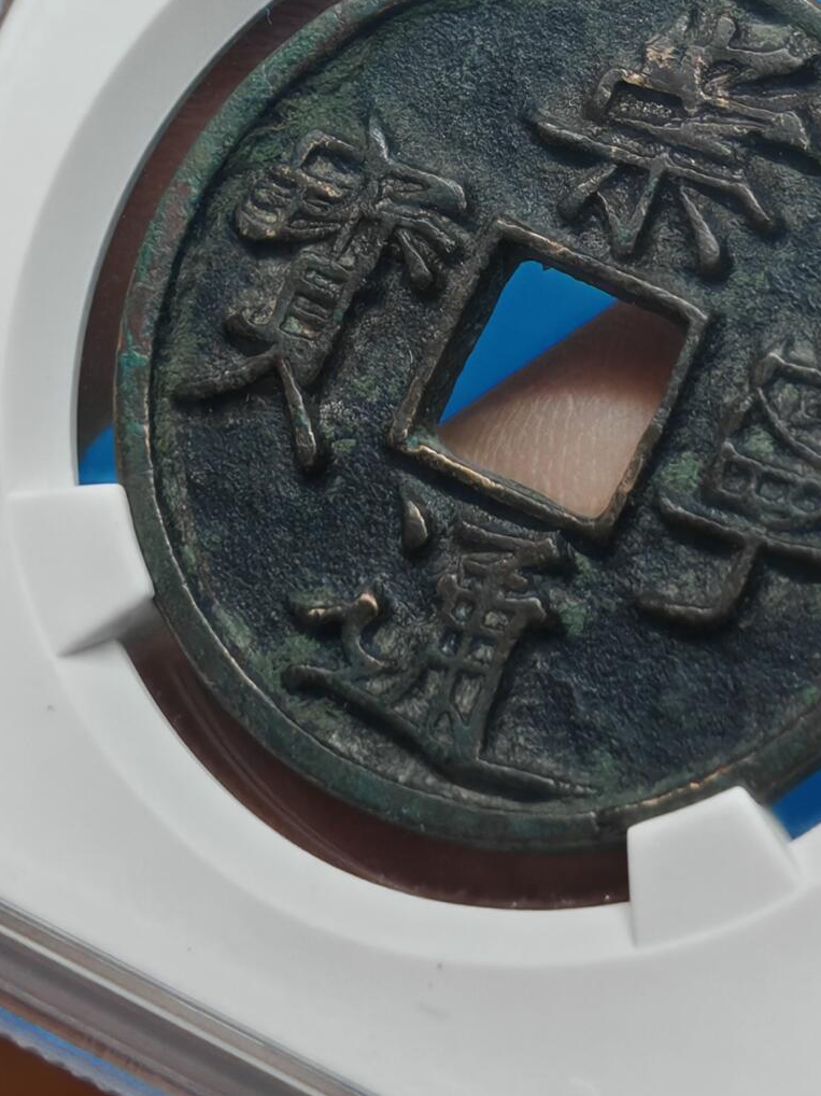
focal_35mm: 168
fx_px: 5315
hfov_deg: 8.8
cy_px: 337
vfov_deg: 11.7
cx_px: 535
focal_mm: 7.62
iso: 50
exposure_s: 1/170
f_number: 1.6
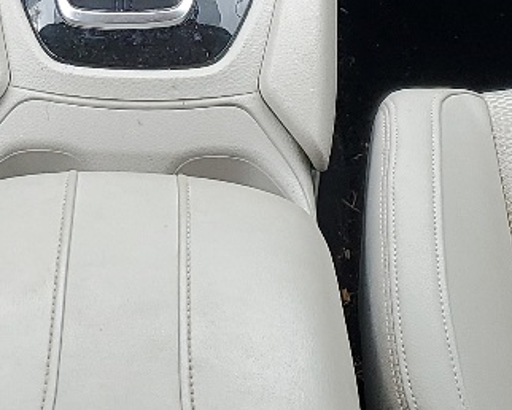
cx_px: 75
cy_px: -13
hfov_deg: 15.1
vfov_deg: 12.1
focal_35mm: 126
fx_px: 1910
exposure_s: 1/263
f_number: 1.5
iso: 50
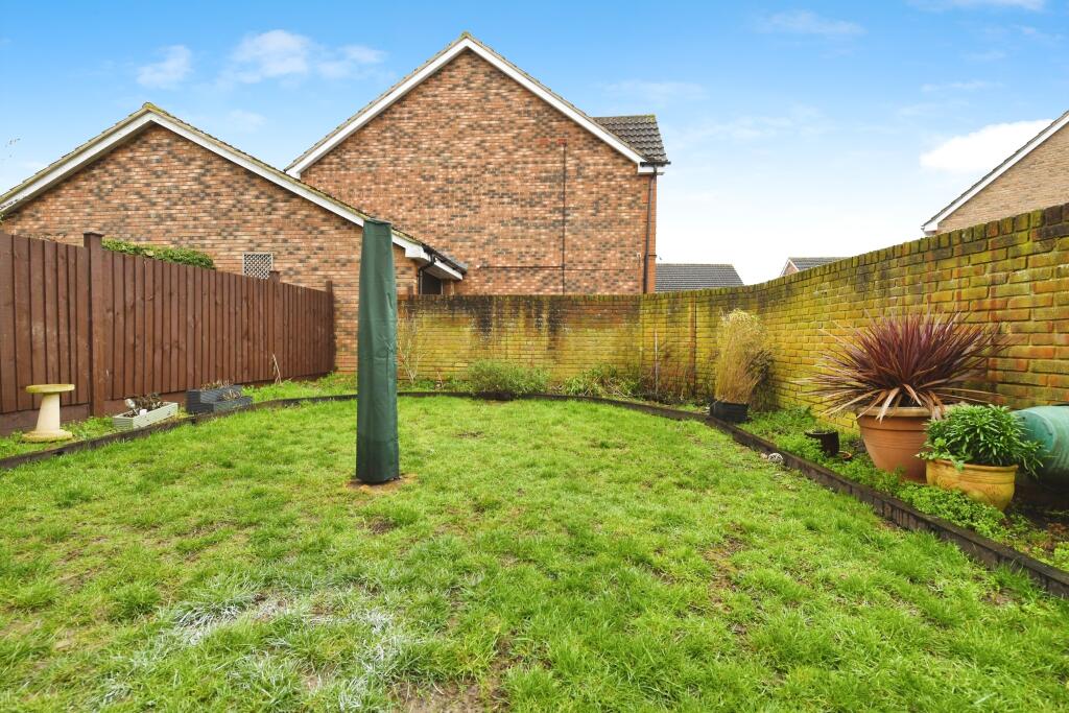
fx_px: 445
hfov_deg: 100.4
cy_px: 356
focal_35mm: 15
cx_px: 534
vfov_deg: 77.3
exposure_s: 1/200
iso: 800
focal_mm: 15
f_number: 8
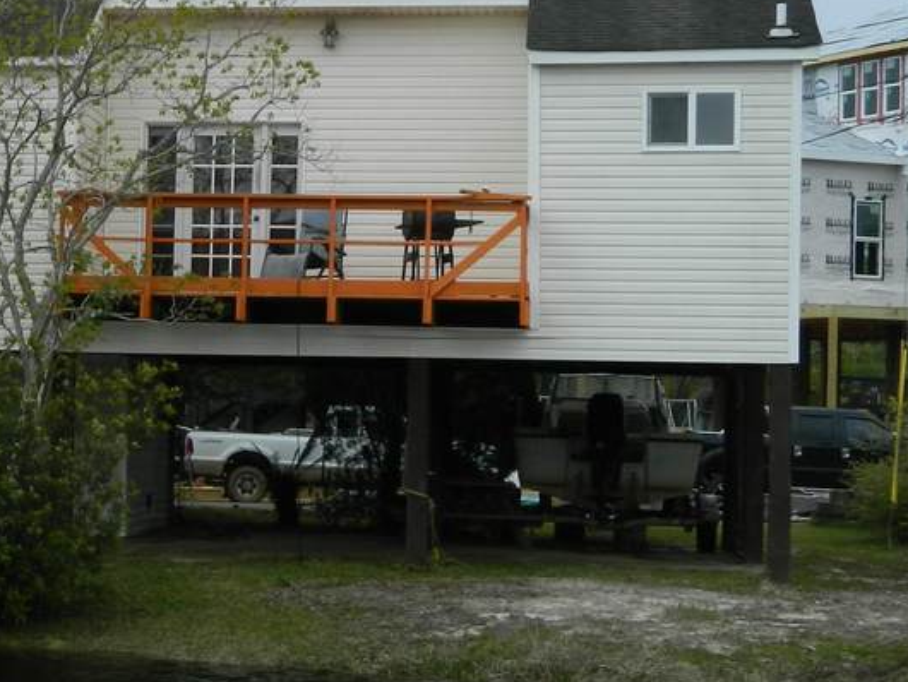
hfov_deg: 19.2
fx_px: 2598
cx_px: -7
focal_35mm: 99
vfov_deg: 14.9
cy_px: 372
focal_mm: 7.3
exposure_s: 1/800
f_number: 3.5
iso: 80
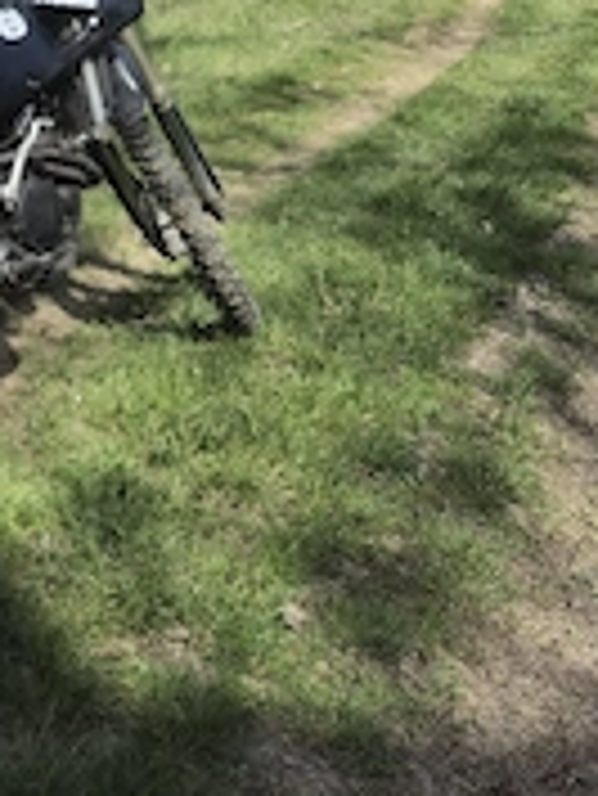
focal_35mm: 52
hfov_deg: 26.0
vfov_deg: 33.9
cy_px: 18
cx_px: -54
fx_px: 1196
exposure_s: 1/1667
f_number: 1.8
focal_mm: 5.54
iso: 50
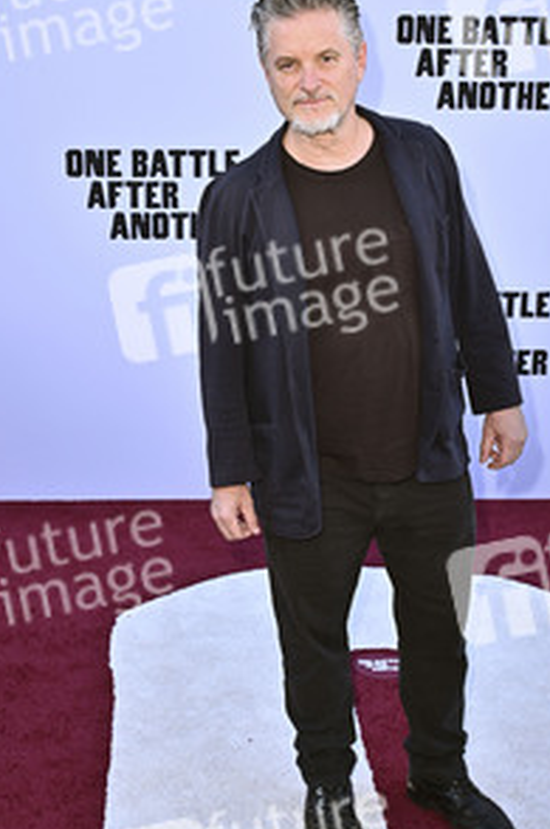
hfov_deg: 27.4
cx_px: 336
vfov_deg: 40.4
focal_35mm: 49
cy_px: 437
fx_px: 1127
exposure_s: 1/320
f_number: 5.6
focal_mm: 36
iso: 800
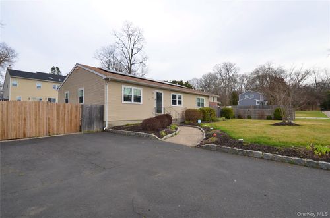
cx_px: 165
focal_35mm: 18
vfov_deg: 67.1
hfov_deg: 90.1
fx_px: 165
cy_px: 109
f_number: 6.3
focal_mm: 12
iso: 100
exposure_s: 1/250
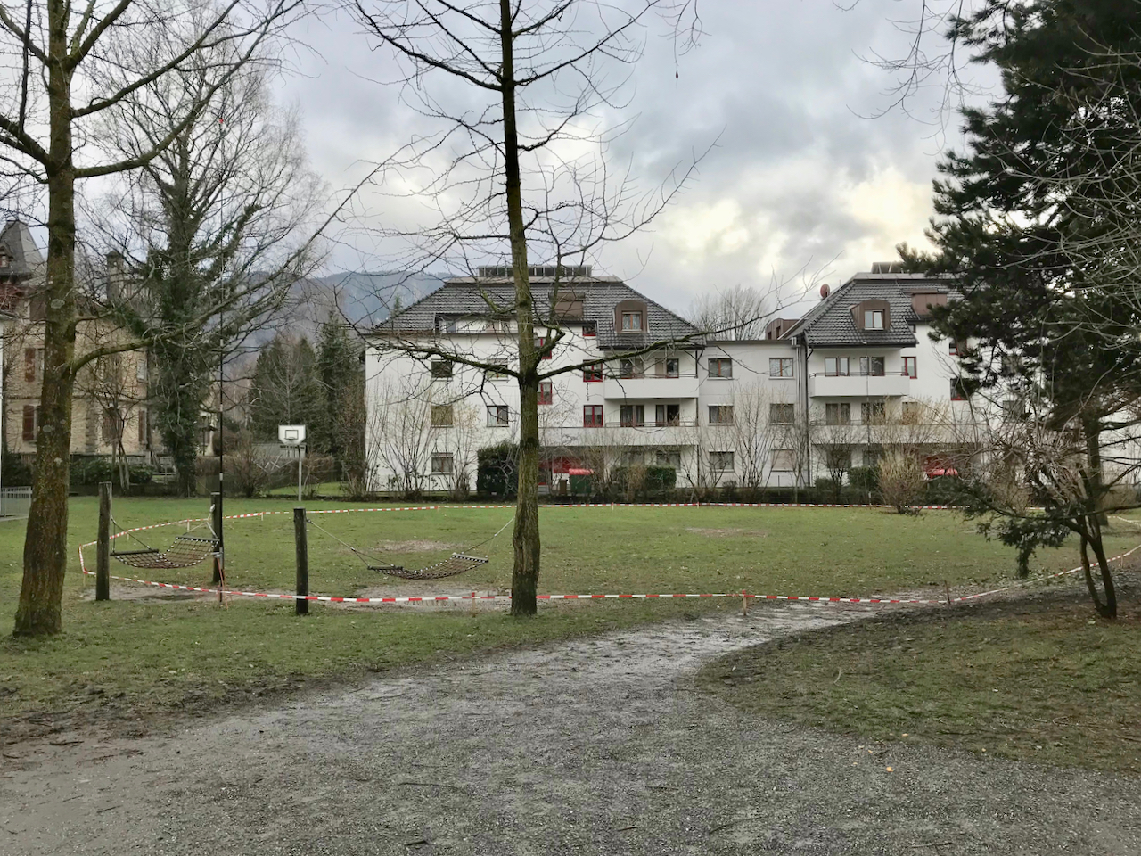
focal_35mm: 28
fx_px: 923
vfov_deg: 49.7
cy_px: 428
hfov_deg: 63.4
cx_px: 570
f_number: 1.8
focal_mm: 3.99
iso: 20
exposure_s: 1/939
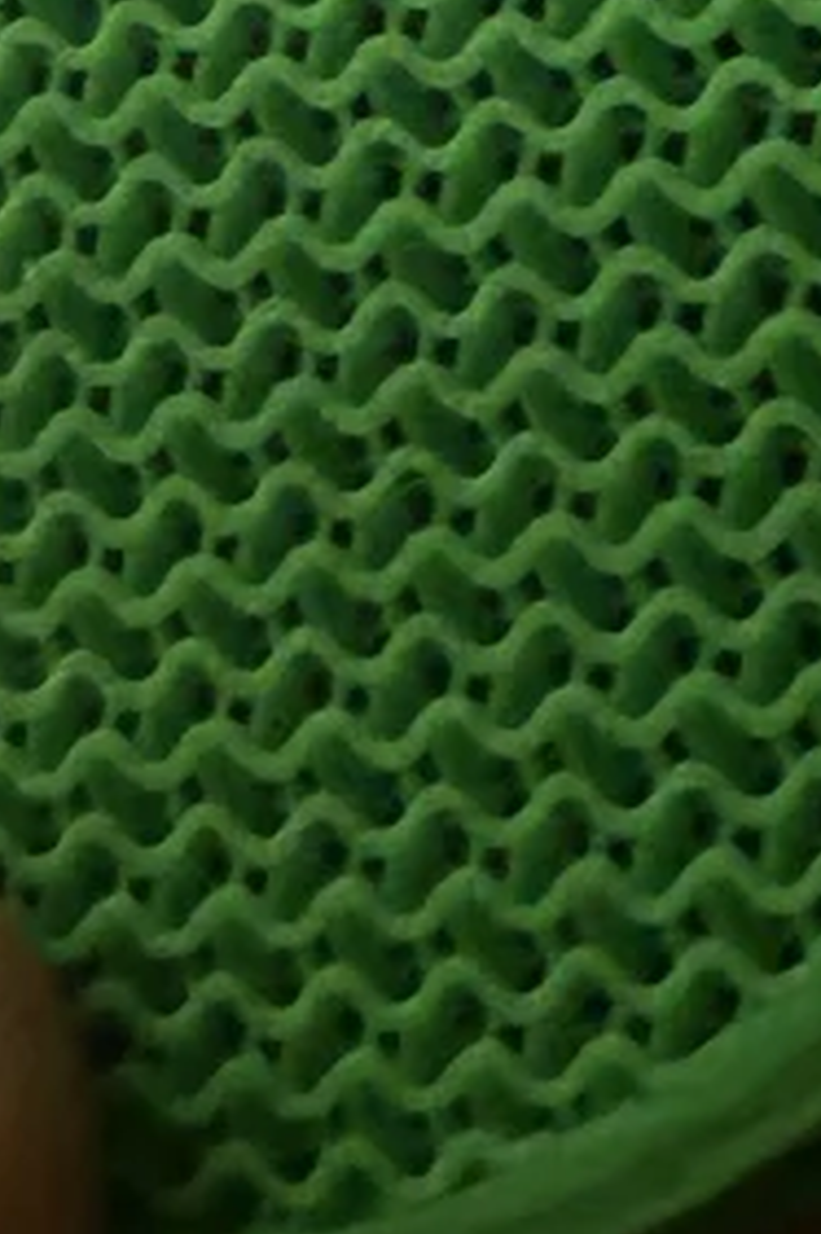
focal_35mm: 128
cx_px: 1989
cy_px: -997
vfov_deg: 14.2
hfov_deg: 9.5
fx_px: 4384
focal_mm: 2.22
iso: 80
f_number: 2.2
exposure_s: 1/99
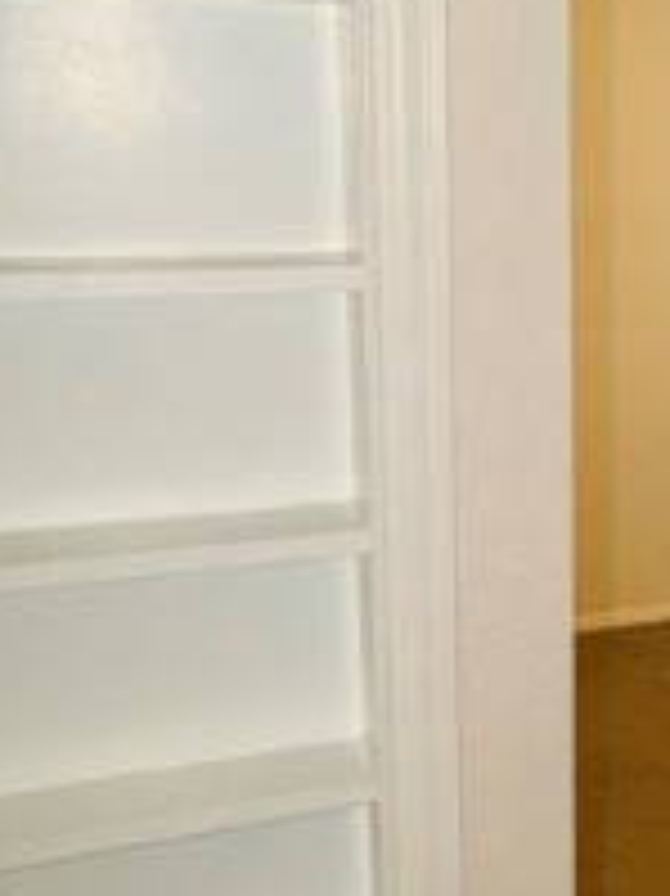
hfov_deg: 24.0
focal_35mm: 54
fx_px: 1395
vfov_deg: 35.5
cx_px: 850
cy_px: 401
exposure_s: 1/60
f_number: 2.2
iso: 64
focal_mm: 2.22
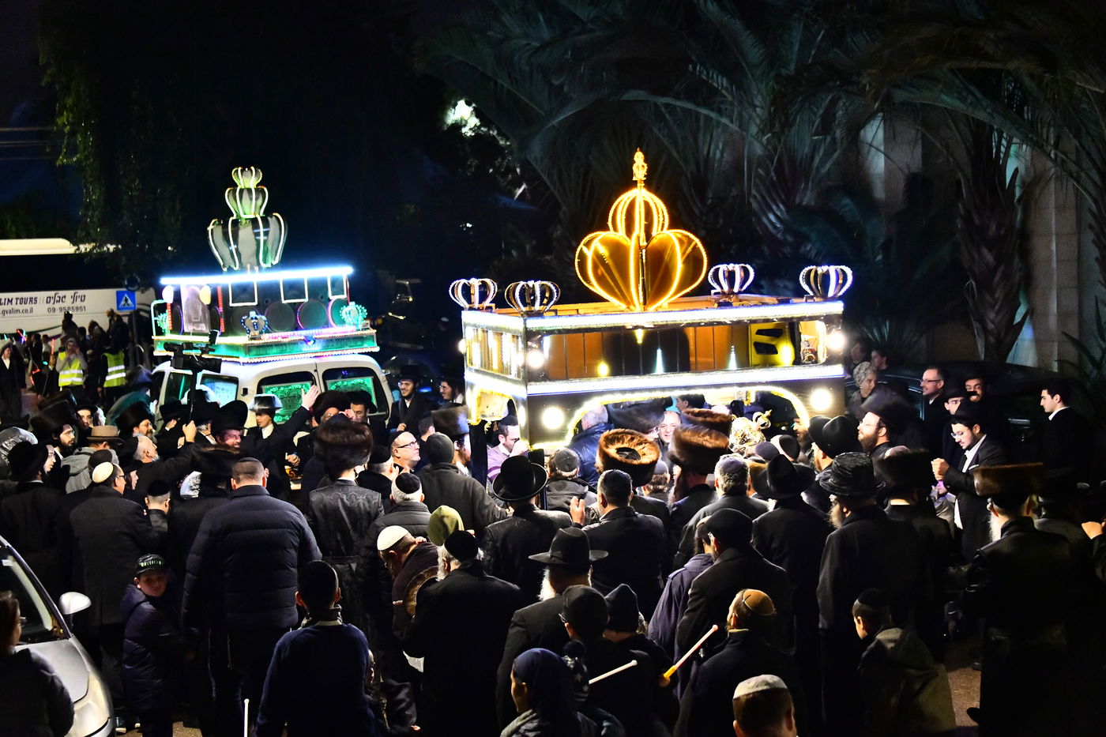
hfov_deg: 32.4
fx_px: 1904
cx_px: 553
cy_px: 368
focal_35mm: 62
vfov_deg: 21.9
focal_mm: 62
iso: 8000
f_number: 4.8
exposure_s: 1/125
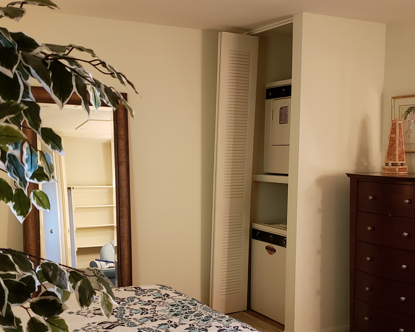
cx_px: 184
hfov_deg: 40.3
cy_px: 208
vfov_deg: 32.6
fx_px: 565
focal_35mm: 46
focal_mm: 4.3
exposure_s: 1/24
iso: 250
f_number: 1.5
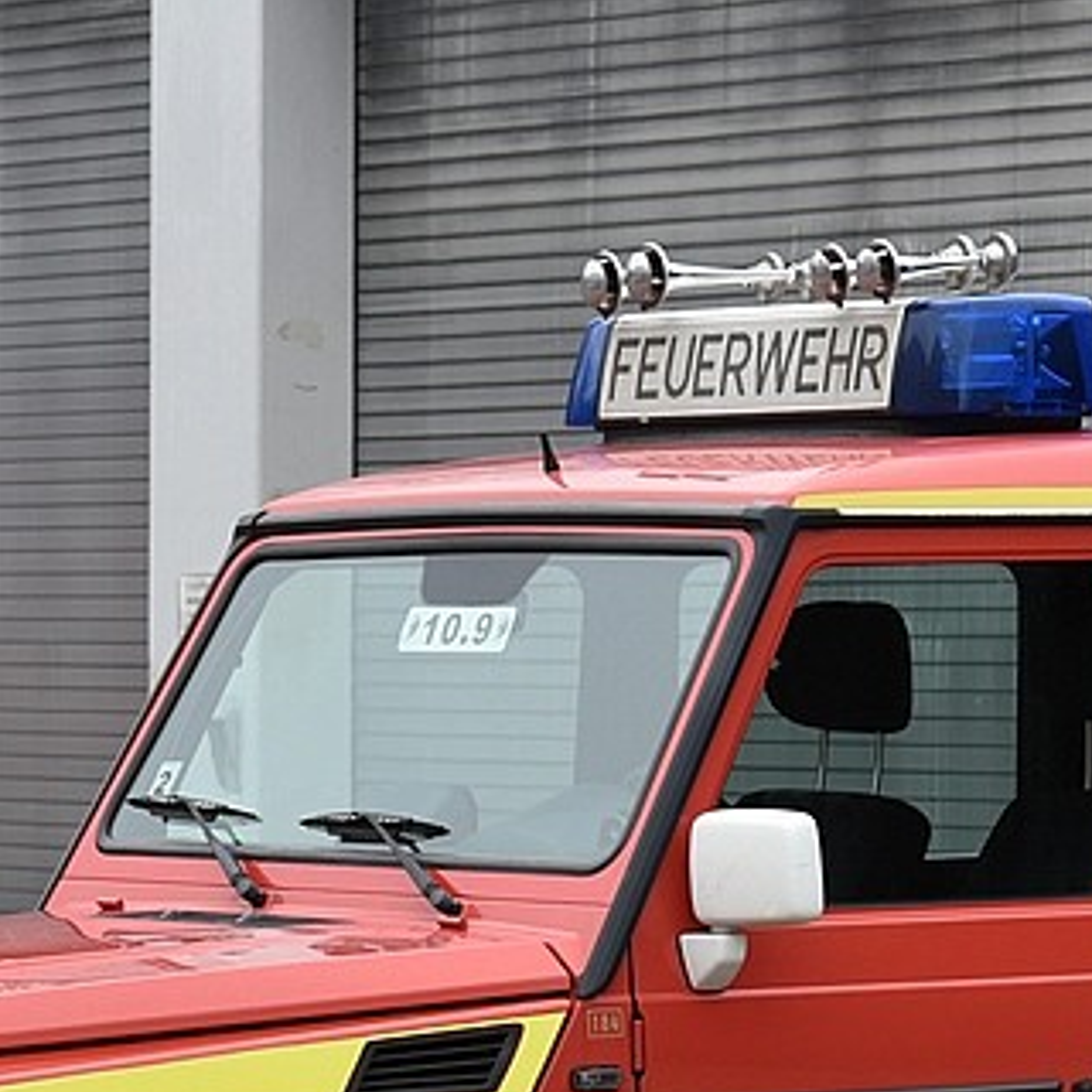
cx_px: 761
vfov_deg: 8.6
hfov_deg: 8.6
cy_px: 1017
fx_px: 7245
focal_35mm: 203
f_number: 7.1
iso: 400
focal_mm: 85
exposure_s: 1/200
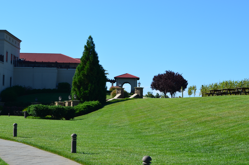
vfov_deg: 16.5
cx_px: 124
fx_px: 569
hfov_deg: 24.7
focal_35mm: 82
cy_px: 82
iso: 200
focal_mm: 55
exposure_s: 1/250
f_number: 10
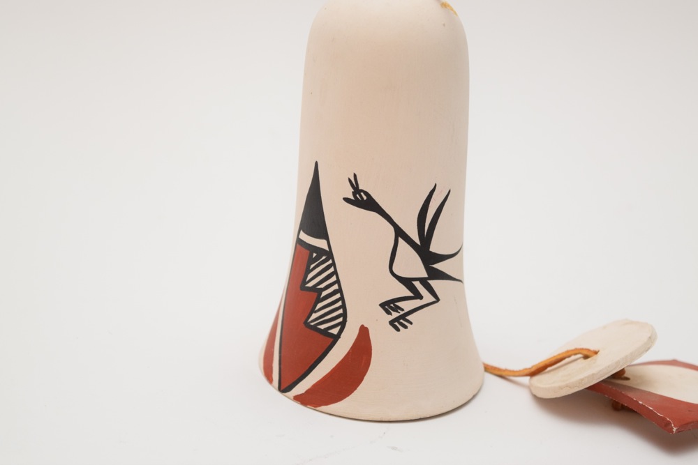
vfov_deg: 16.6
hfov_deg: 24.6
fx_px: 1600
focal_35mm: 82
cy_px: 232
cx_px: 349
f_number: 5.6
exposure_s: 1/80
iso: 800
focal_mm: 55
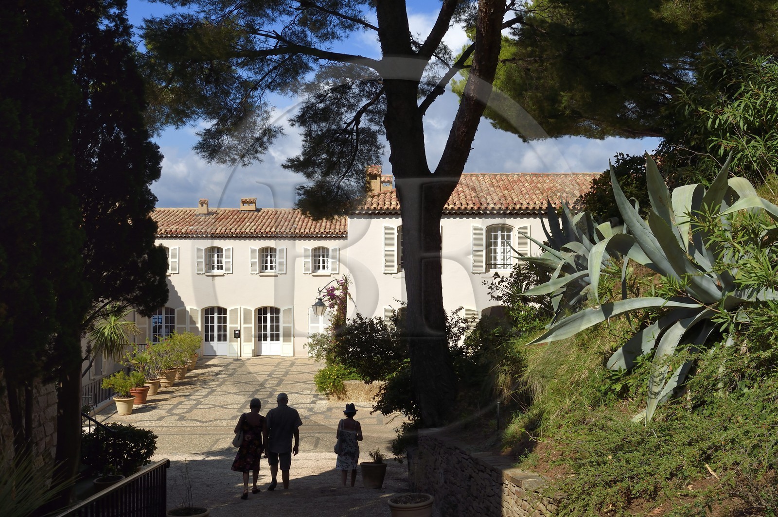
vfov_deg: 38.8
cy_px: 258
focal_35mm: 34
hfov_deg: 55.8
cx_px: 389
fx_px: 734
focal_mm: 34
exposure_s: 1/250
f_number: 16
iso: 200
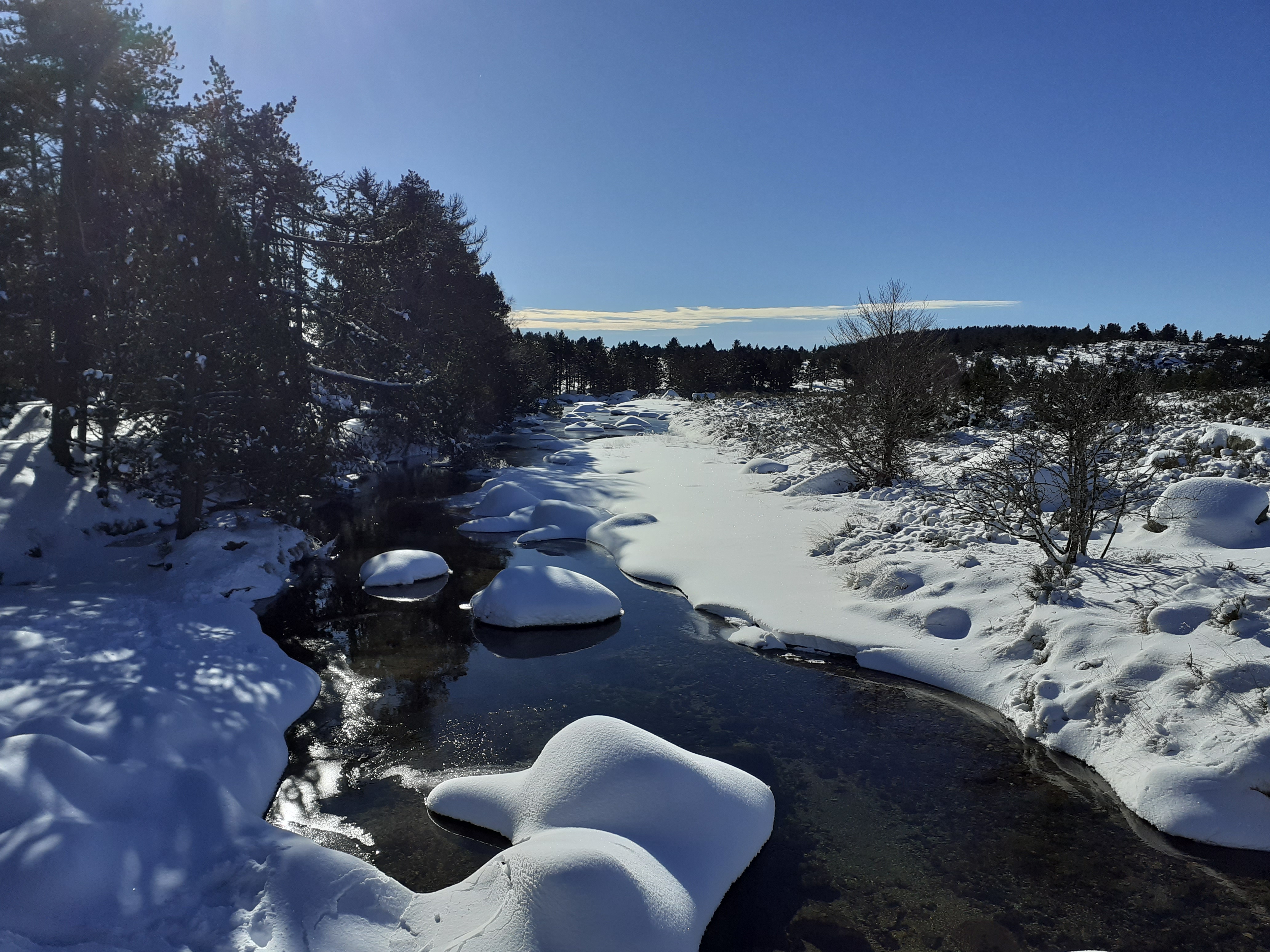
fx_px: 991
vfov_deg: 51.4
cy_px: 476
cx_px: 635
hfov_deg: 65.3
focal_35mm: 27
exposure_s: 1/18182
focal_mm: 3.6
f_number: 1.9
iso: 40
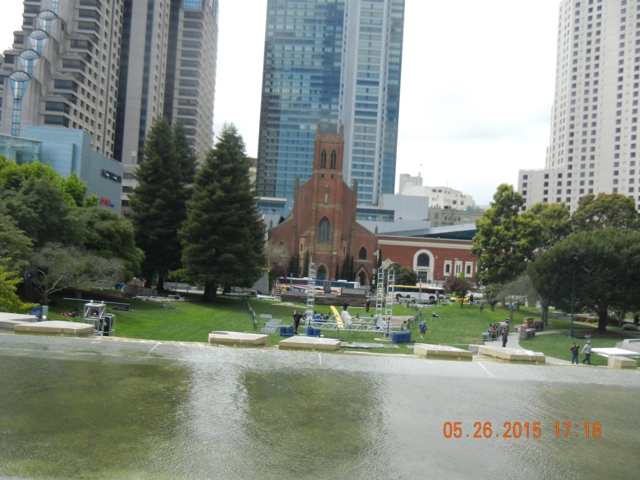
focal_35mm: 34
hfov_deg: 54.0
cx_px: 320
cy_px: 240
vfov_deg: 41.8
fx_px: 629
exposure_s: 1/246
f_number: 7.2
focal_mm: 6.2
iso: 160
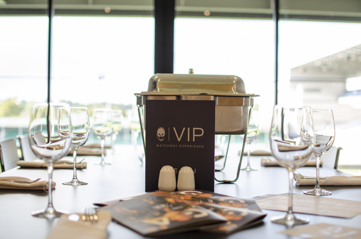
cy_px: 120
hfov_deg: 37.9
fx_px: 525
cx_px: 180
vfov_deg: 25.6
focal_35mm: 52
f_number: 1.8
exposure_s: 1/80
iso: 100
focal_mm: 35
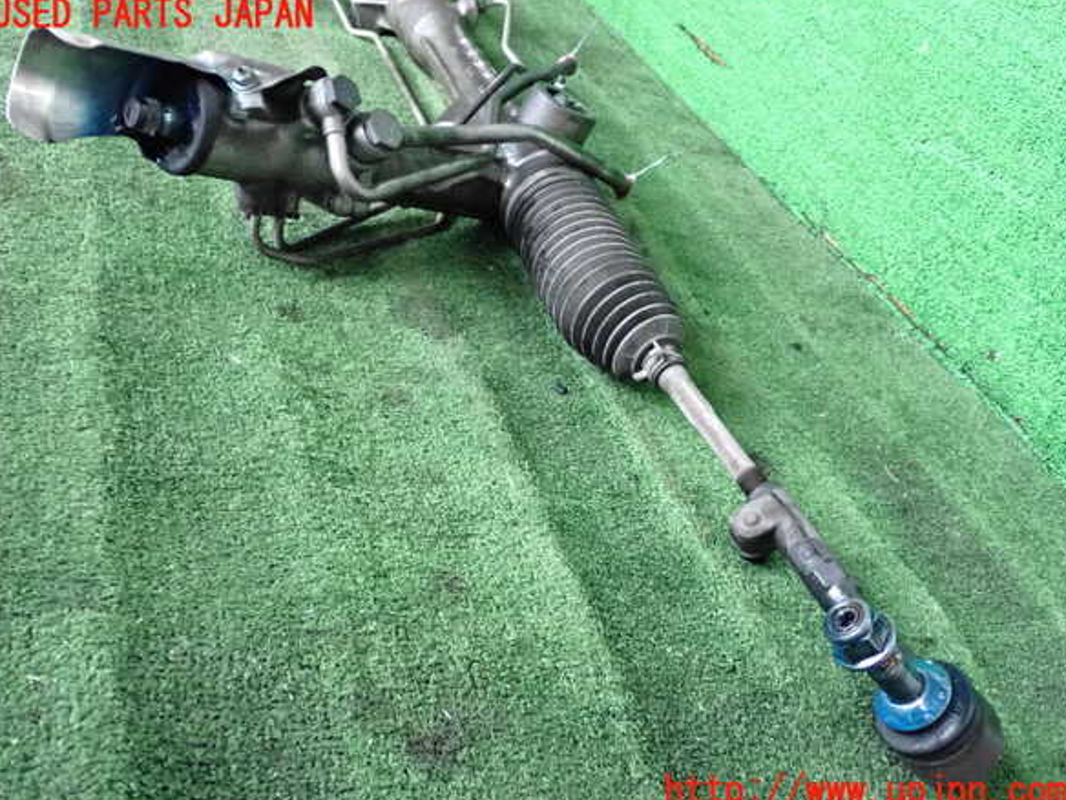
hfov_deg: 50.1
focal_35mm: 37
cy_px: 404
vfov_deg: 38.7
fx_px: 1139
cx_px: 529
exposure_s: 1/125
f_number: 2.5
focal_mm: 6.37
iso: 2500
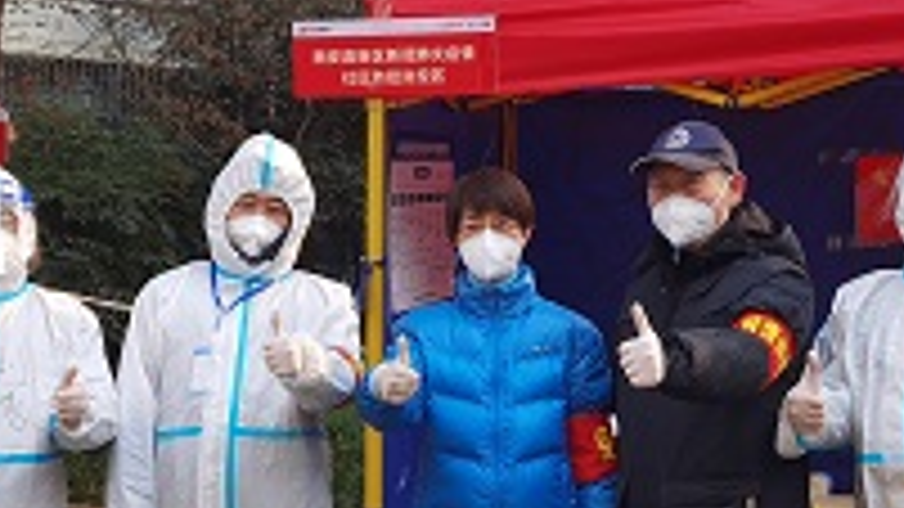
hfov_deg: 24.1
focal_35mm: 88
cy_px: 297
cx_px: 346
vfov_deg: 13.7
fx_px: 2109
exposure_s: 1/382
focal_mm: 6.71
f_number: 1.9
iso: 50
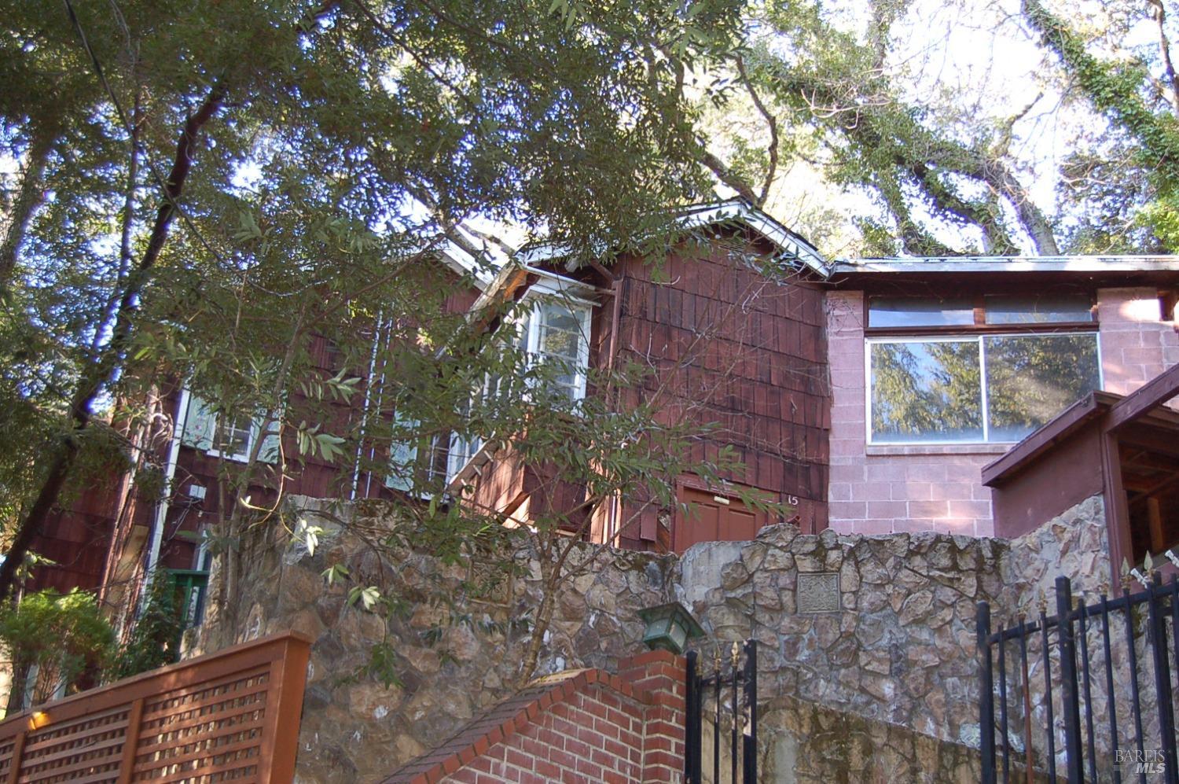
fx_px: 1570
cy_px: 392
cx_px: 590
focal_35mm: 48
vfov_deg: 28.0
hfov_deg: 41.1
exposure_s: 1/60
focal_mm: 32
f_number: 4.5
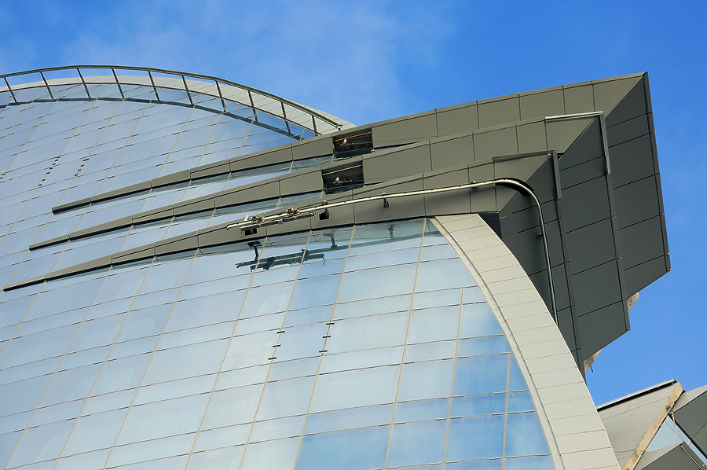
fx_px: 2207
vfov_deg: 12.2
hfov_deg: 18.2
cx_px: 354
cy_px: 235
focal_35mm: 112
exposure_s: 1/250
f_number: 9
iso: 200
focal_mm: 75
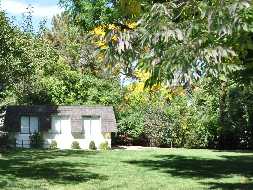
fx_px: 453
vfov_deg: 23.4
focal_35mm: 62
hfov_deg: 30.0
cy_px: 147
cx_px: 31
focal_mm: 24
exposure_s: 1/200
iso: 200
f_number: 9
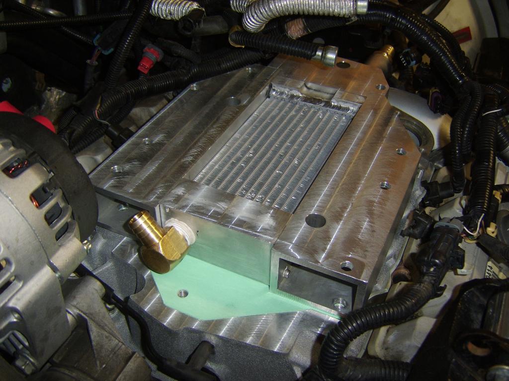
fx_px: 456
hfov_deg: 58.4
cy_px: 190
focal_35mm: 31
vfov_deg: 45.4
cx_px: 254
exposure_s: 1/30
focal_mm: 8.13
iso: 141
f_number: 2.7
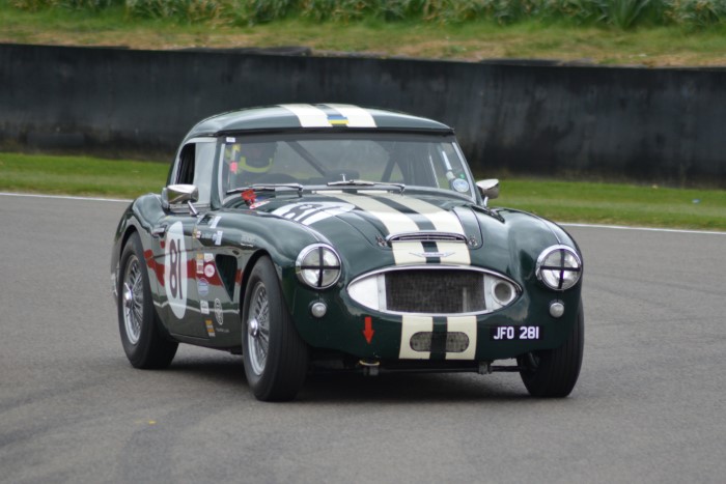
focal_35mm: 360
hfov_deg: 5.7
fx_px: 7261
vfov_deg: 3.8
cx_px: 363
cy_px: 242
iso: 560
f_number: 5
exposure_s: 1/500
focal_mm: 240
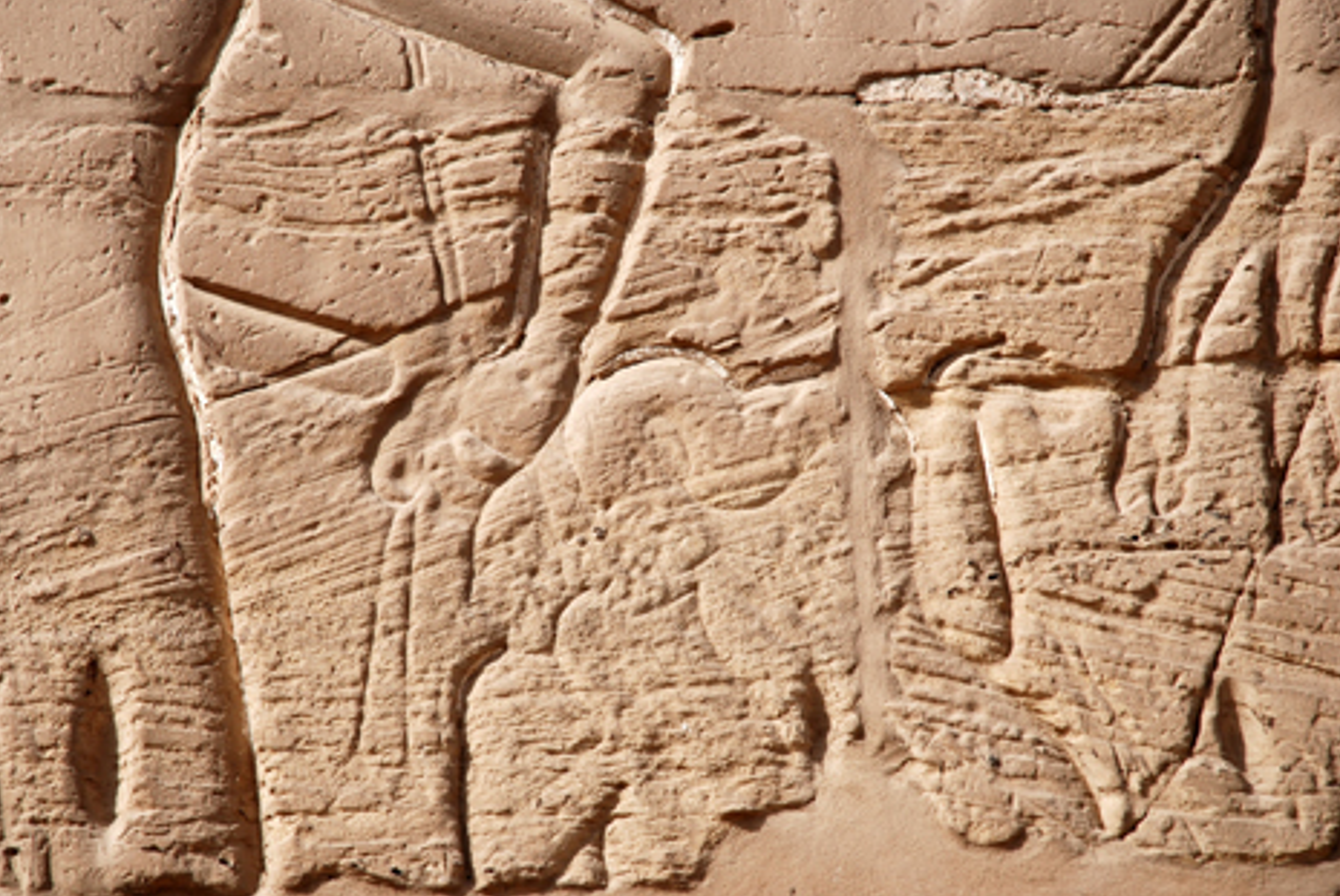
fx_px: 4210
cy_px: 462
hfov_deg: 18.1
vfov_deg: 12.2
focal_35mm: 113
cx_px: 634
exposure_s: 1/500
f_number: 5.6
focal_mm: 70
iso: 110
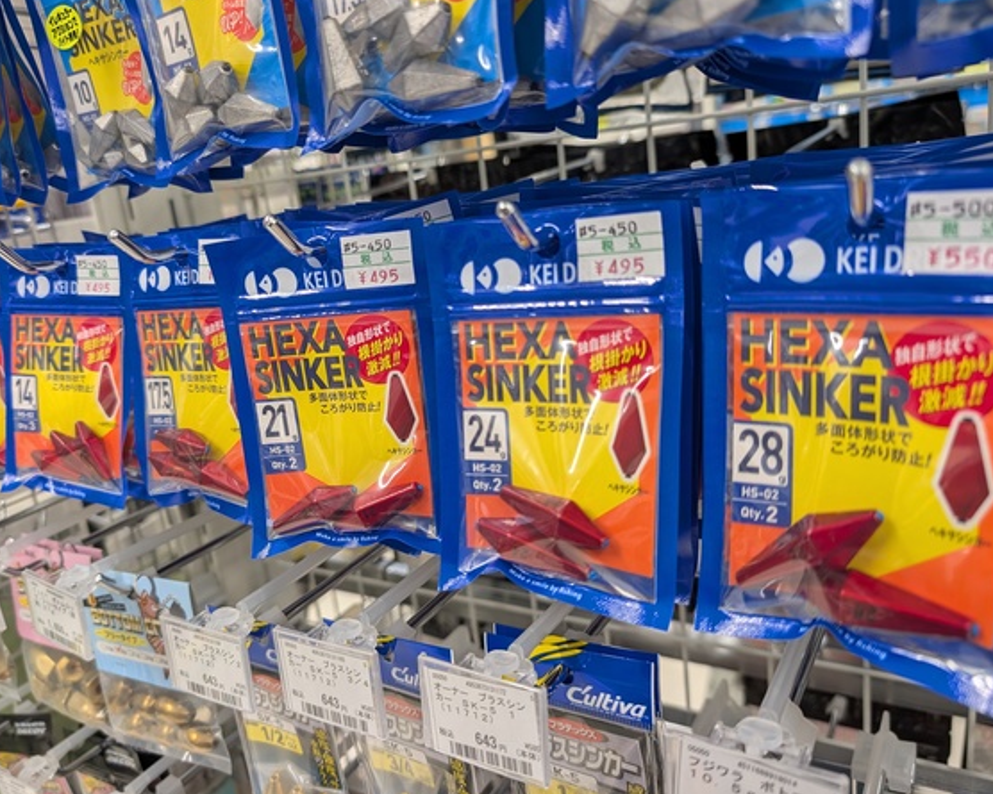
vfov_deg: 53.2
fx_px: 794
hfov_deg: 63.8
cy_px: 380
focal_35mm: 27
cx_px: 430
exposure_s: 1/103
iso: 109
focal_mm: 6.9
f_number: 1.68
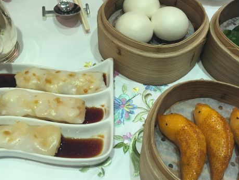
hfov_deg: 42.7
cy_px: 86
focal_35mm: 44
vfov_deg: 32.9
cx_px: 145
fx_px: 304
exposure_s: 1/33
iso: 80
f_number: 2.2
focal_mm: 4.15
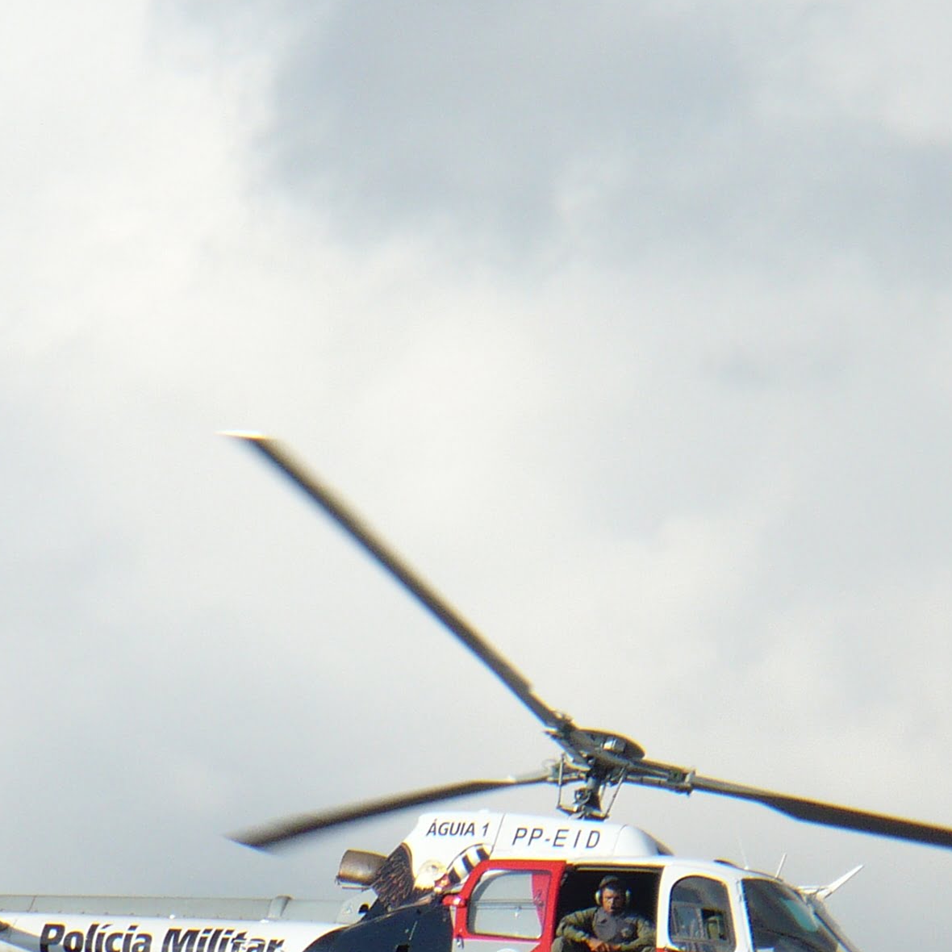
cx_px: 613
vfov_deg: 3.4
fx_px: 15806
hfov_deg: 3.4
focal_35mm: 508
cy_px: 752
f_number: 4.5
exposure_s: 1/800
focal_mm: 36.6
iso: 100
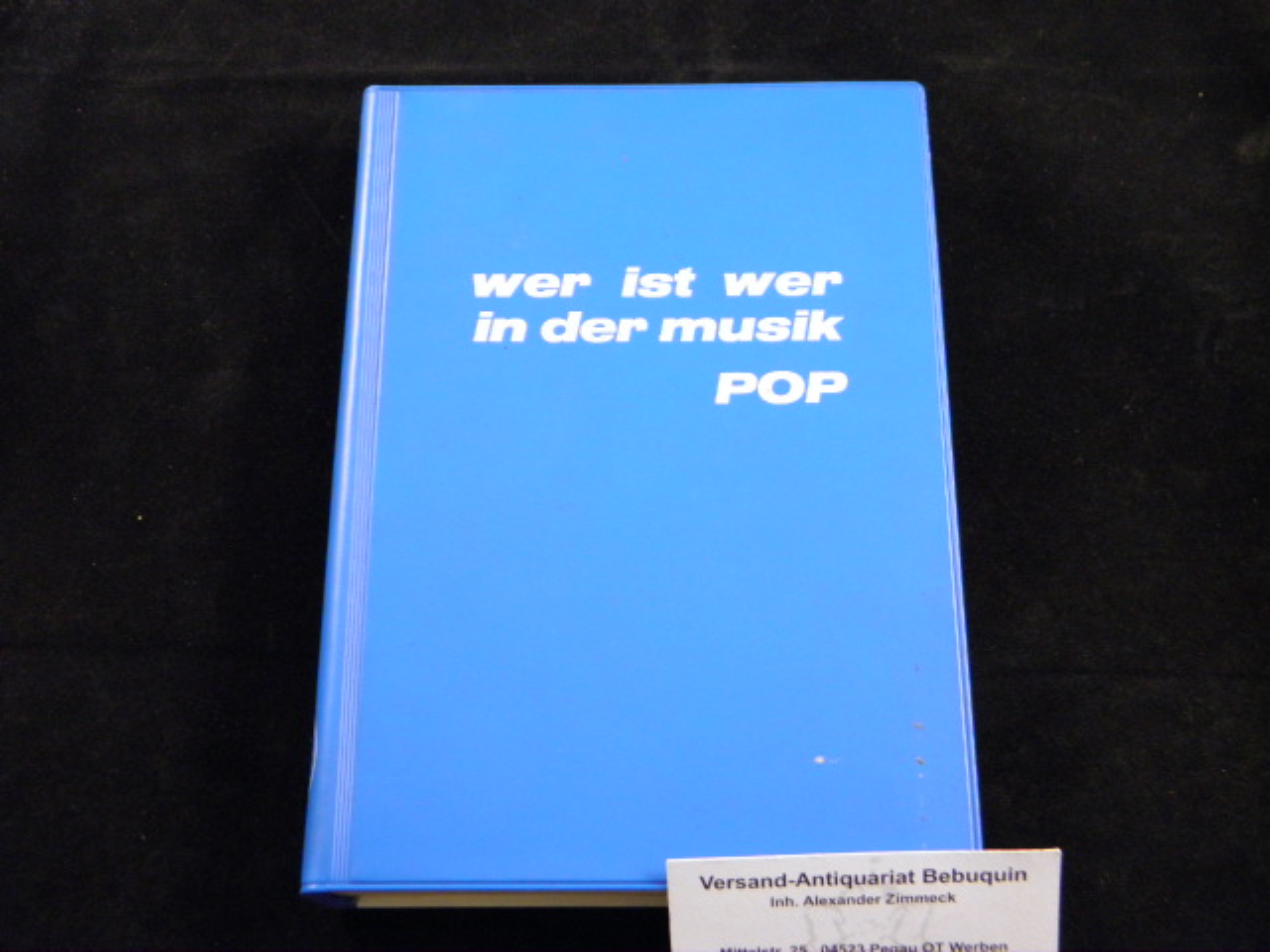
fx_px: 1614
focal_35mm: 44
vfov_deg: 32.9
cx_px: 635
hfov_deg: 42.9
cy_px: 476
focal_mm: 7.9
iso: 400
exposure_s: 1/40
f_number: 3.9
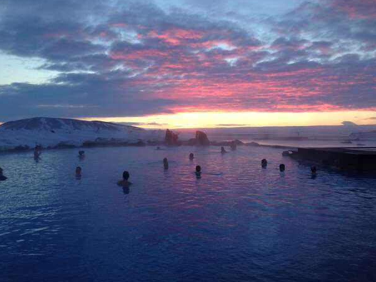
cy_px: 139
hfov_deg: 54.0
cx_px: 192
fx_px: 369
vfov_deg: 41.8
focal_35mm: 34
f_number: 2.4
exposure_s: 1/120
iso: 50
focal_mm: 4.12
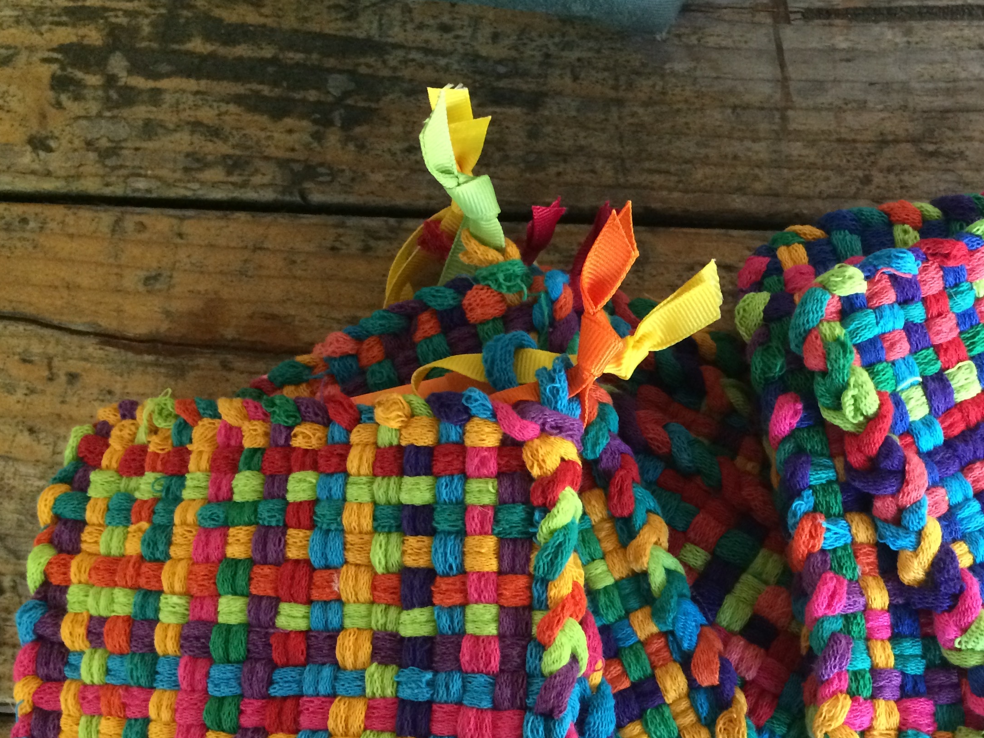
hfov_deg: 41.8
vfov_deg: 32.5
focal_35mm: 44
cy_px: 508
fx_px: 1251
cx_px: 722
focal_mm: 4.15
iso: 320
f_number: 2.2
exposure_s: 1/30
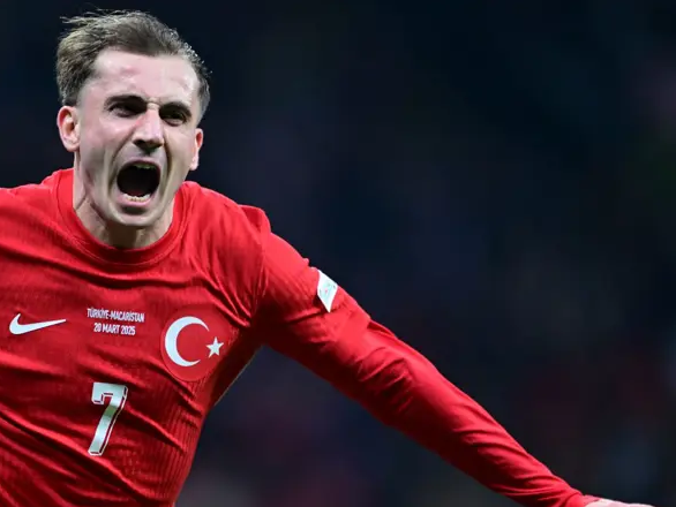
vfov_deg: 2.6
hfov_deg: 3.4
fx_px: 11273
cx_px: 238
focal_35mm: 577
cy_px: 278
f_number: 2.8
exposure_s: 1/1600
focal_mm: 400
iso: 2500
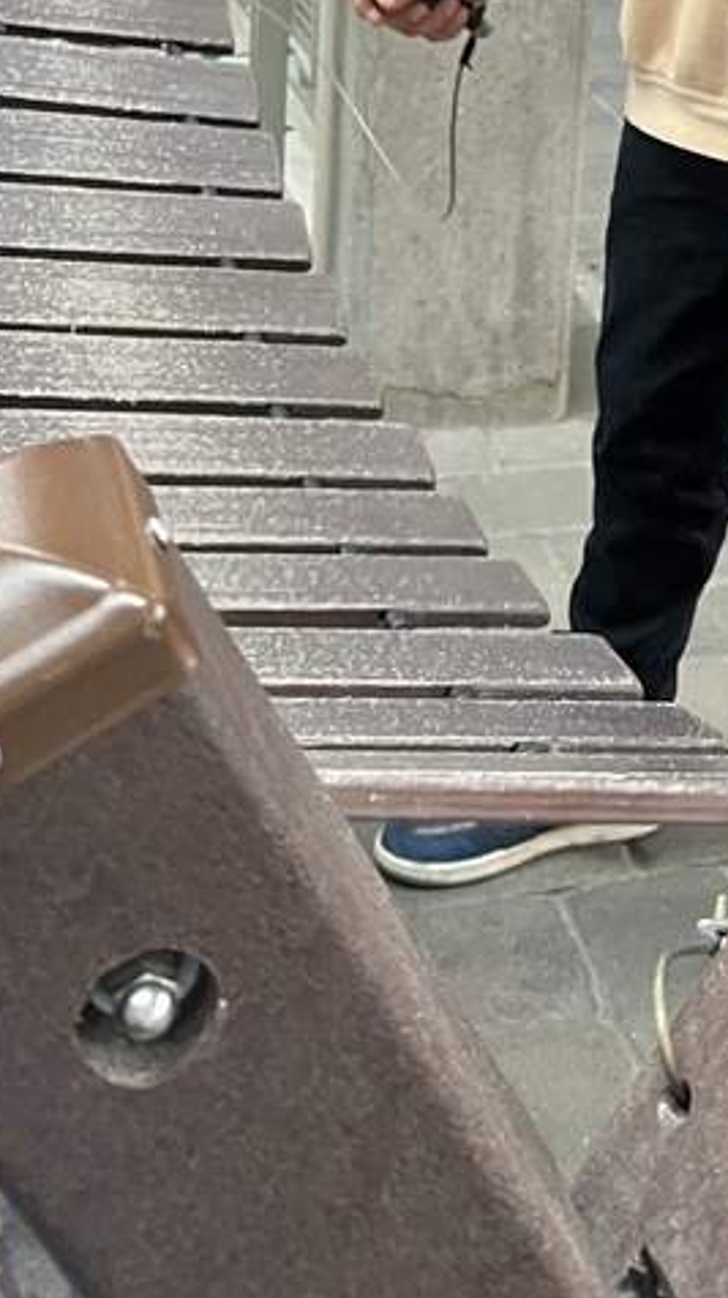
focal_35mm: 61
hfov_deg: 19.4
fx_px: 2098
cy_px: -49
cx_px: 635
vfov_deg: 31.4
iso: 400
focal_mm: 5.7
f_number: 1.5
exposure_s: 1/60
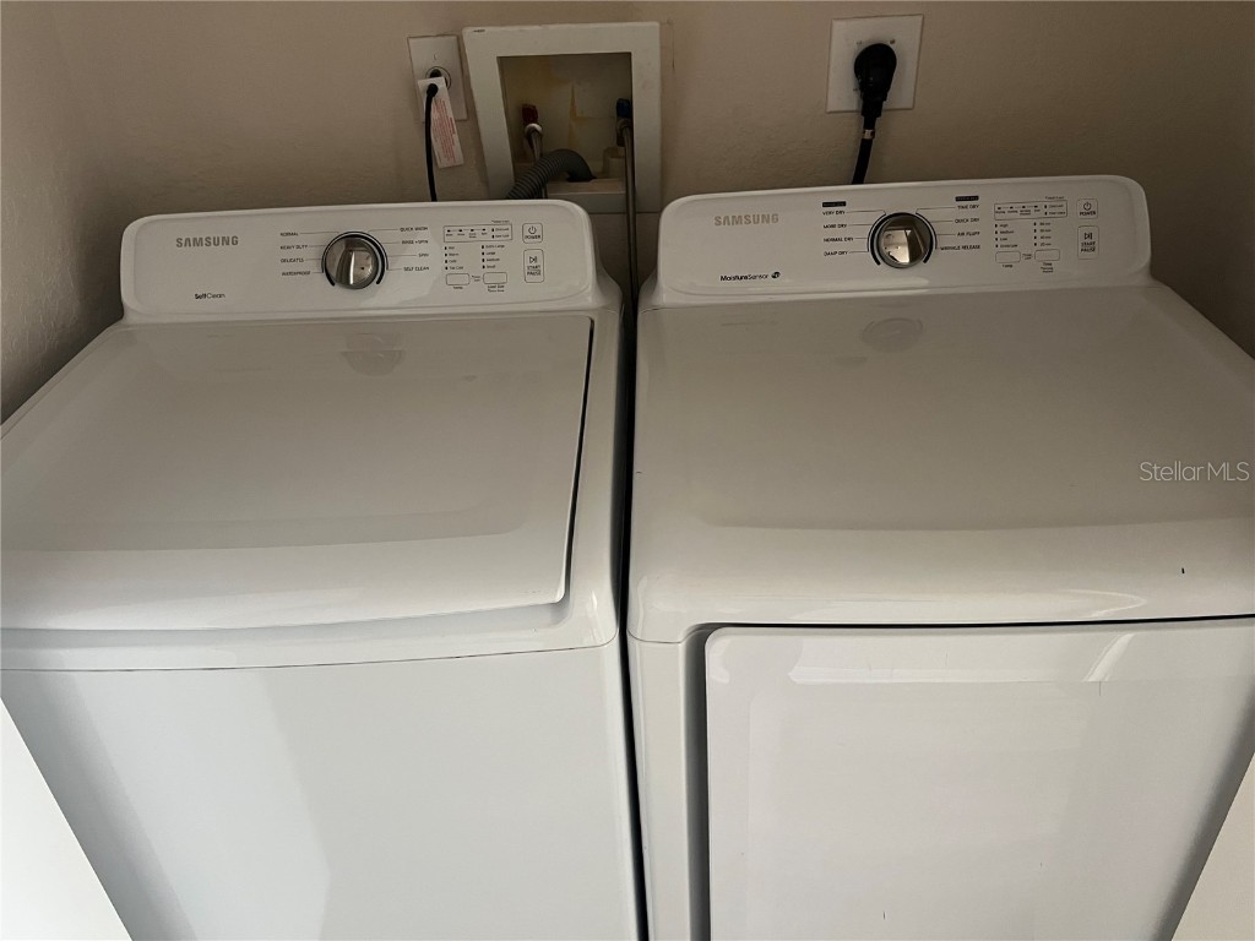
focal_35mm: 26
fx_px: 943
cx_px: 628
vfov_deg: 53.1
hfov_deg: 67.3
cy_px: 470
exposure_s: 1/60
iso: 400
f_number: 1.5
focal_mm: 5.7
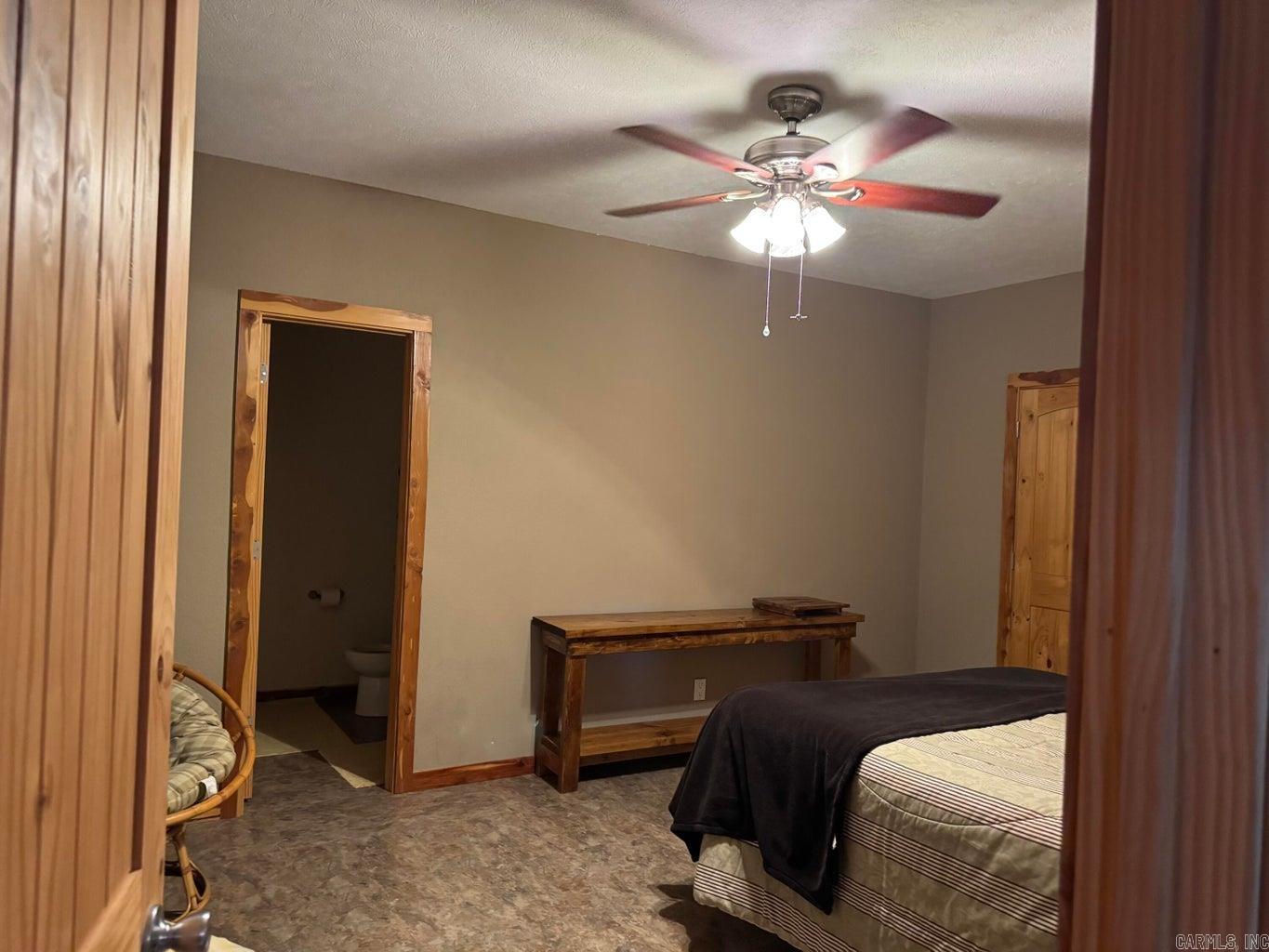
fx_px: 880
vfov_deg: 56.8
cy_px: 476
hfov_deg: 71.6
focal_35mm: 24
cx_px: 634
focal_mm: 6.76
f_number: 1.78
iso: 800
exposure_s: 1/40
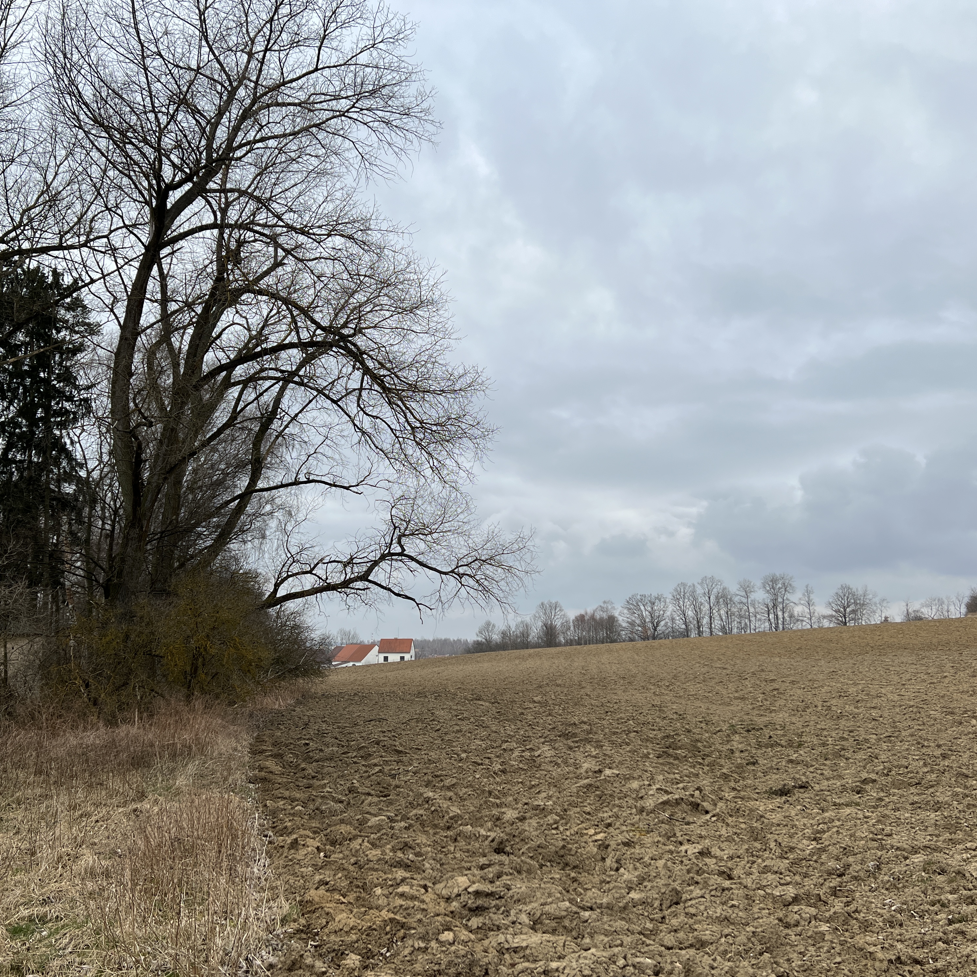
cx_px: 453
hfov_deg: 52.5
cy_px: 492
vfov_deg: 52.5
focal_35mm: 31
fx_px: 990
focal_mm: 5.7
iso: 50
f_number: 1.5
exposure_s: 1/3831
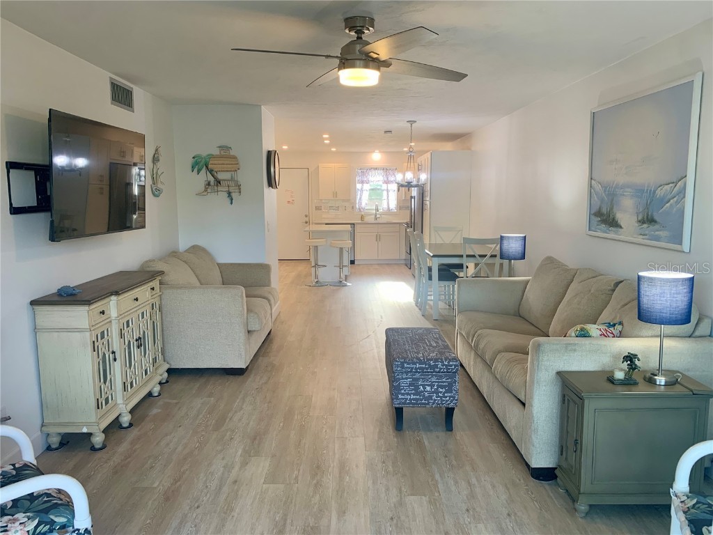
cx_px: 356
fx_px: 536
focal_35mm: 26
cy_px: 268
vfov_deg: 53.1
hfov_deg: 67.3
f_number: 1.8
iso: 64
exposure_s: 1/60
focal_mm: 4.25
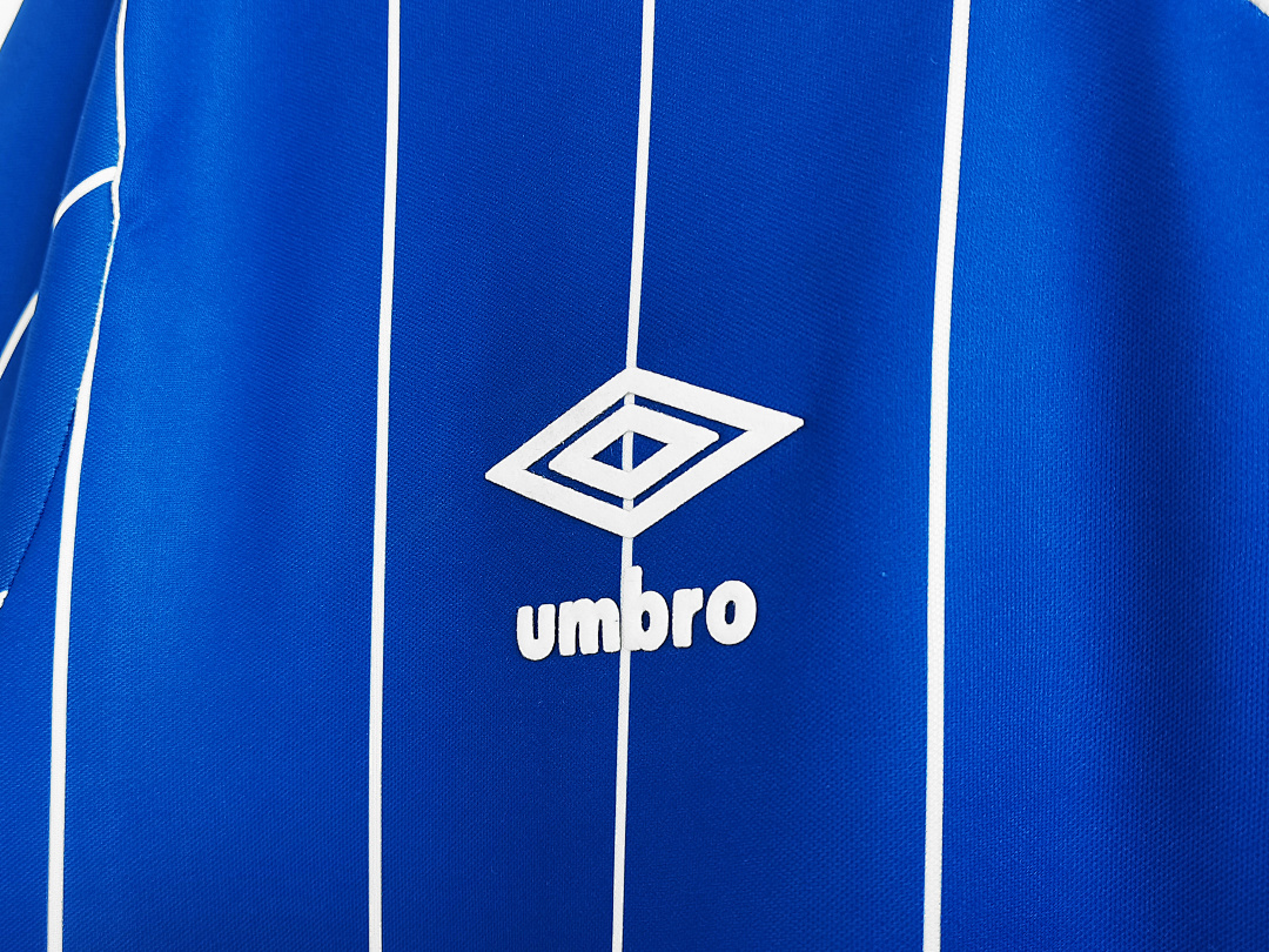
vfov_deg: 33.6
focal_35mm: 43
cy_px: 476
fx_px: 1576
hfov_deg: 43.9
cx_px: 634
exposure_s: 1/50
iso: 125
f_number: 1.8
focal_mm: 5.58
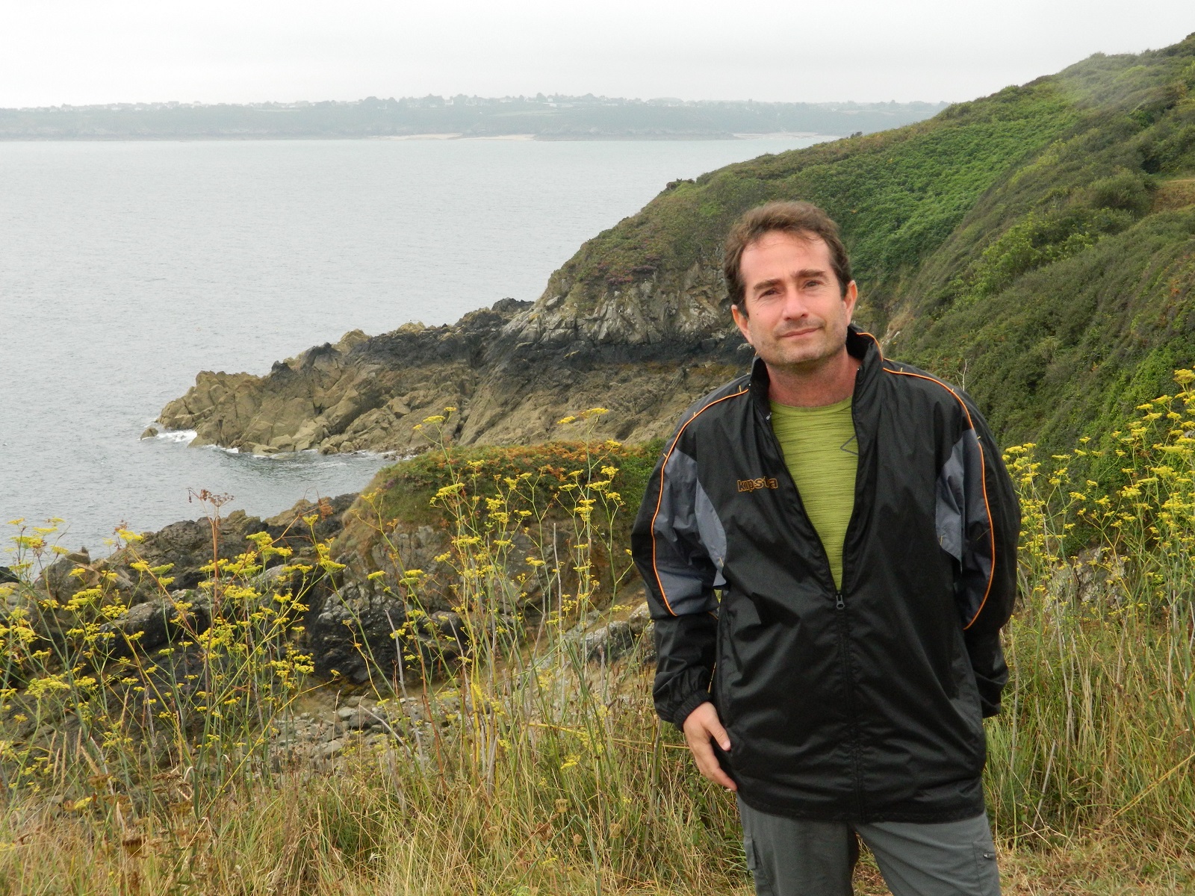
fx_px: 1968
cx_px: 598
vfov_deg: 25.7
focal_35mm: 57
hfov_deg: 33.8
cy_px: 448
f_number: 3.8
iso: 250
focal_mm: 10.2
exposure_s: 1/400
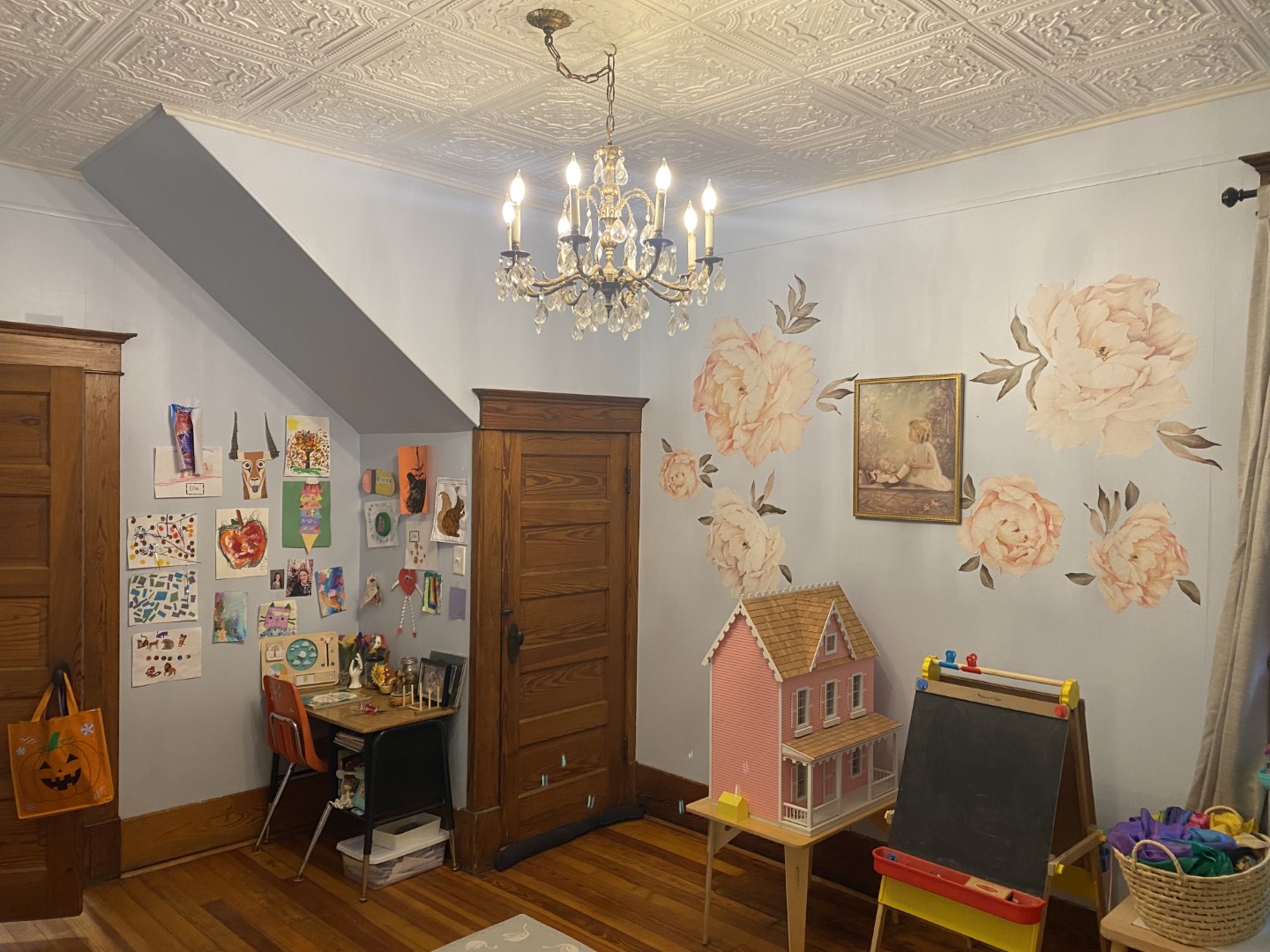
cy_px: 476
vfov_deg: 53.1
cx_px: 635
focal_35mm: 26
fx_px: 954
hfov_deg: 67.3
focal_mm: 4.25
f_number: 1.8
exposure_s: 1/60
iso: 160
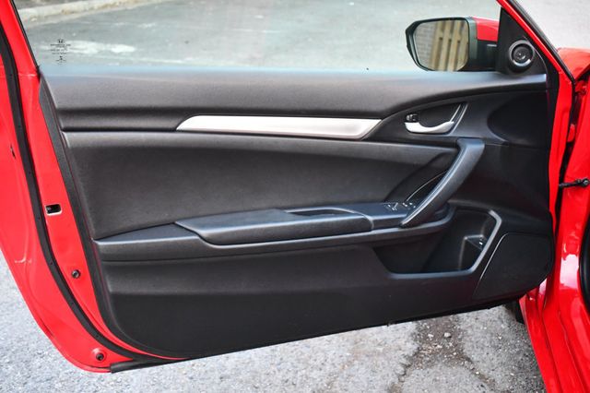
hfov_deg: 49.6
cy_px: 196
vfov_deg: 34.2
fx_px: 639
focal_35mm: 39
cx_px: 295
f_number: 4
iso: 3200
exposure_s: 1/100
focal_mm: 26
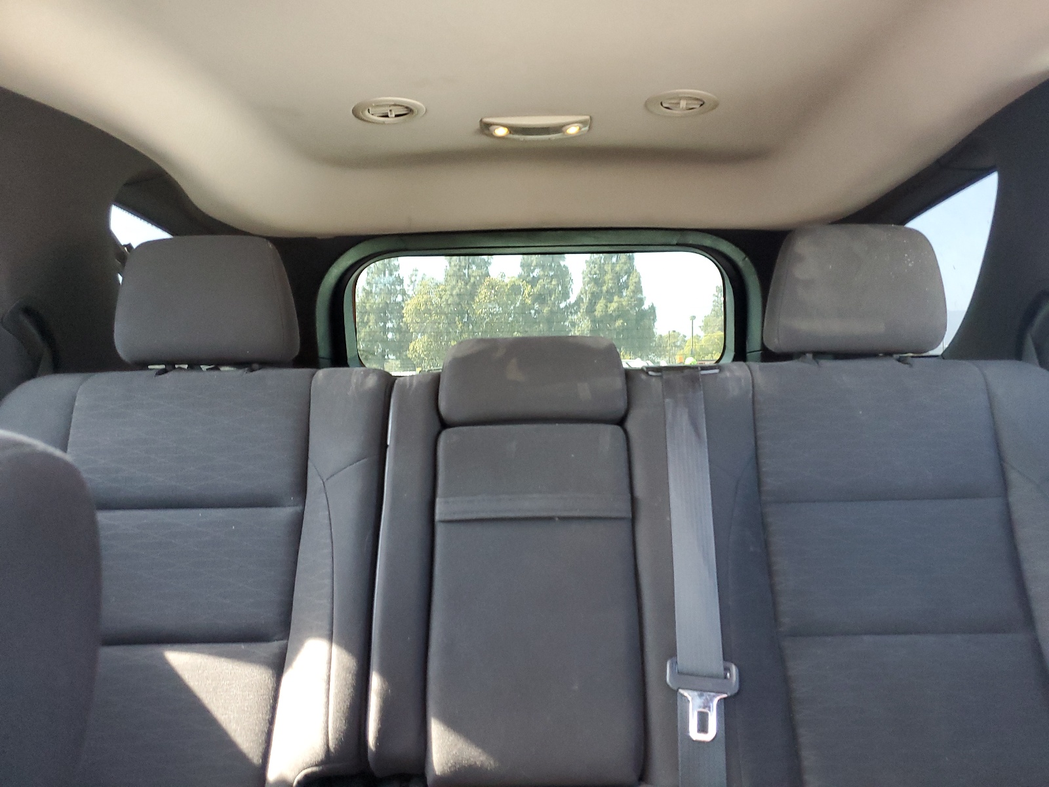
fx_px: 788
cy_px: 394
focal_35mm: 26
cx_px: 524
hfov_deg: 67.3
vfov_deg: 53.1
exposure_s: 1/60.2
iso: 293
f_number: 1.5
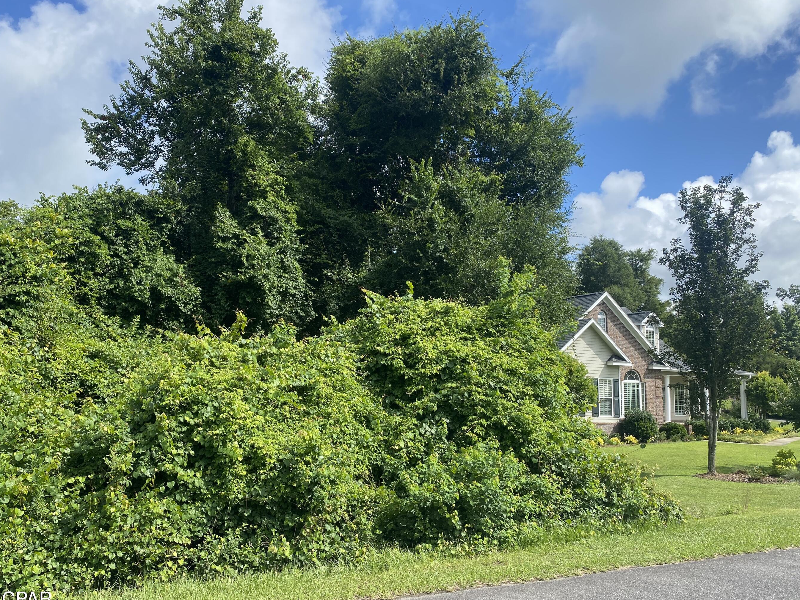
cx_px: 385
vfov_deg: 48.2
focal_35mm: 29
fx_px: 670
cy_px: 295
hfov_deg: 61.6
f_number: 1.8
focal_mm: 4.25
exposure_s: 1/1484
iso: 32
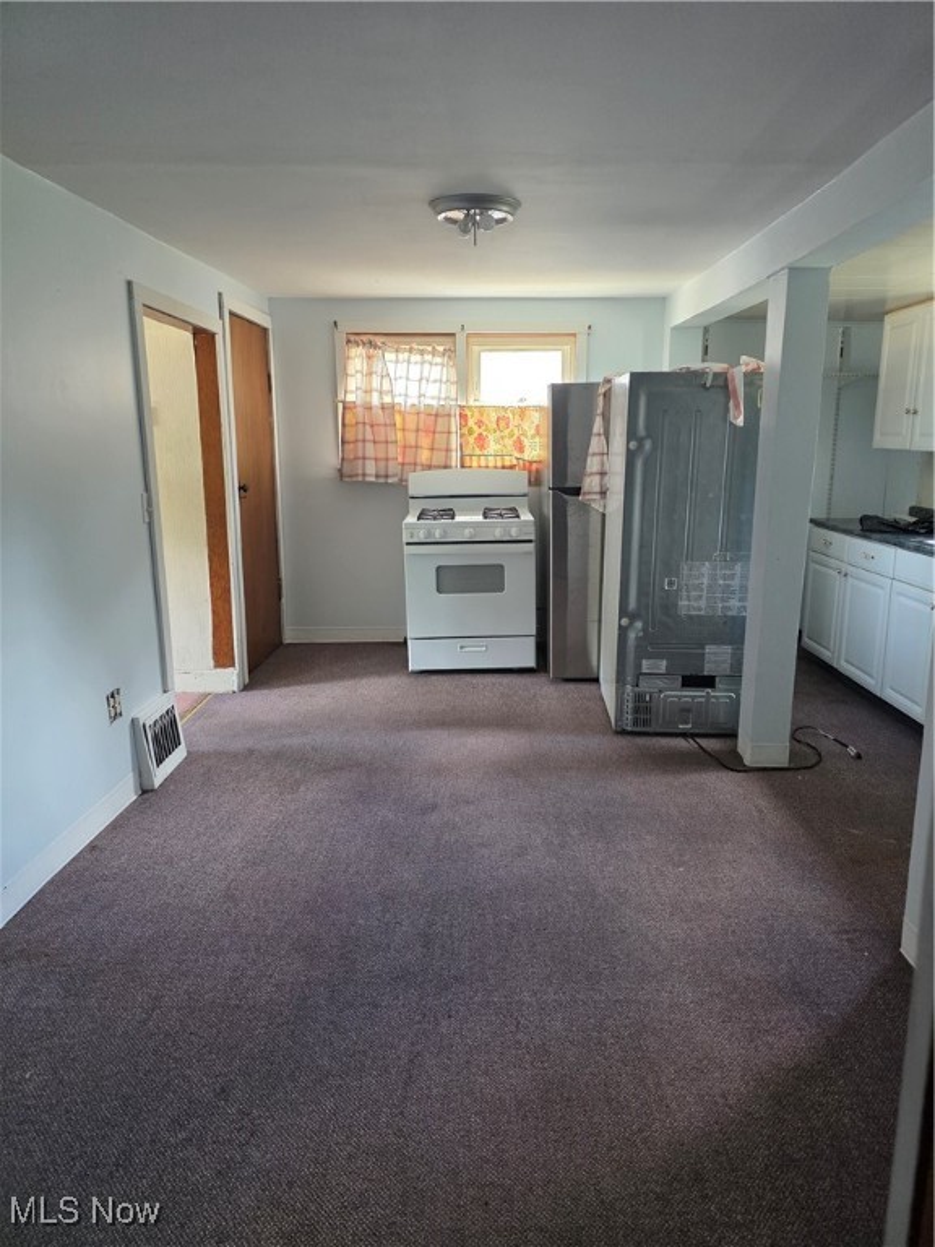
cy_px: 624
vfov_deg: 73.9
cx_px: 468
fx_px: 828
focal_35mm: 23
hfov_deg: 58.9
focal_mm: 6.3
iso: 400
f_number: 1.7
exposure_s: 1/120
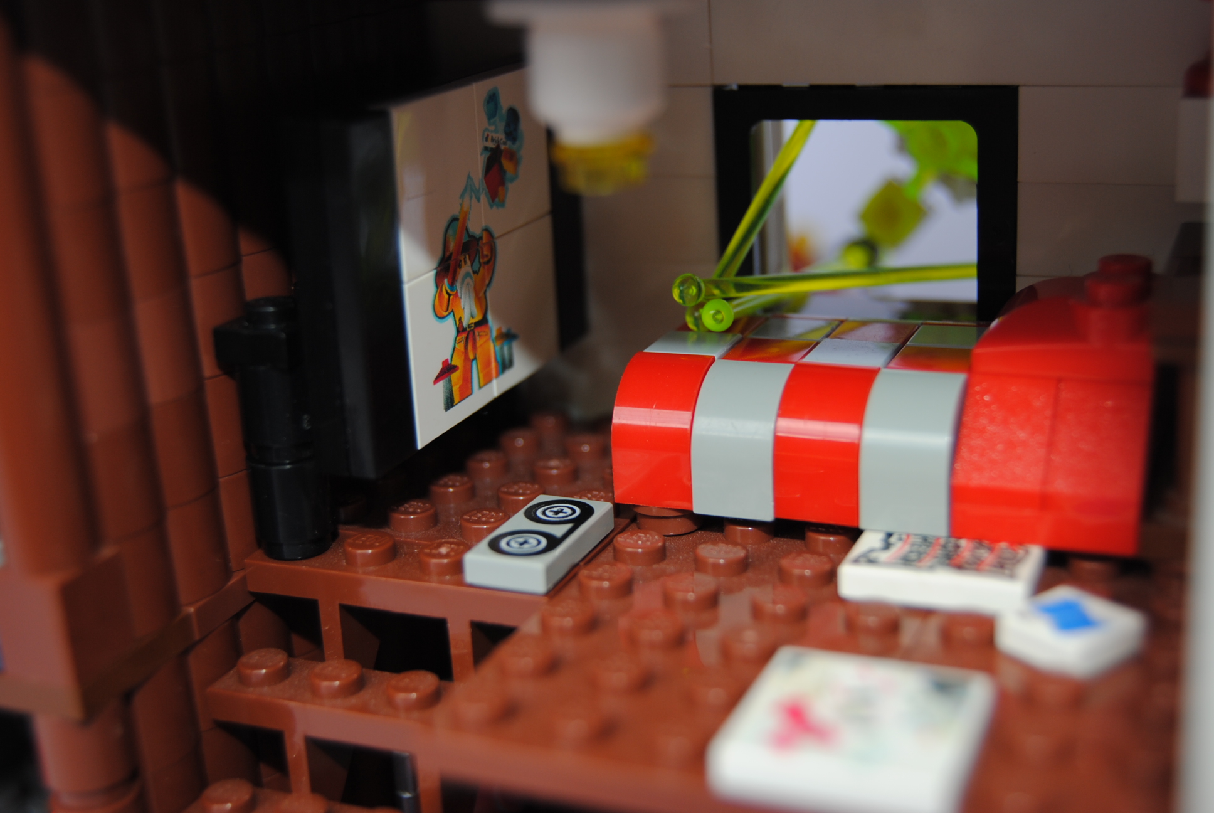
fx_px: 1722
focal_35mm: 51
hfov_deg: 38.8
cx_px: 607
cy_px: 406
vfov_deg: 26.6
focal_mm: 34
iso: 100
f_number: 4.5
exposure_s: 1/125
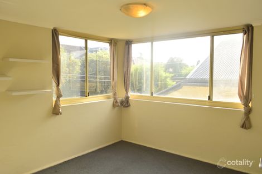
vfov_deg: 47.9
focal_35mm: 27
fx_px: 196
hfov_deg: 67.4
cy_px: 87
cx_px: 131
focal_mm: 18
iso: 100
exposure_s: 1/100
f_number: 6.3
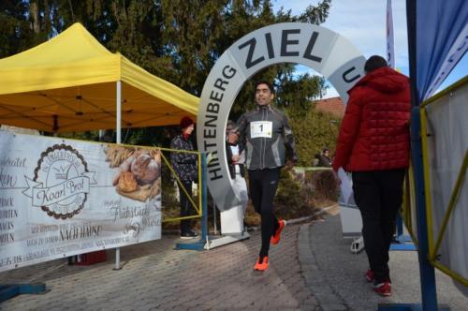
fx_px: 487
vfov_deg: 35.4
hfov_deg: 51.3
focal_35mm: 38
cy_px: 156
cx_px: 234
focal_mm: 25
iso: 400
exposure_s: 1/1500
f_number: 4.8
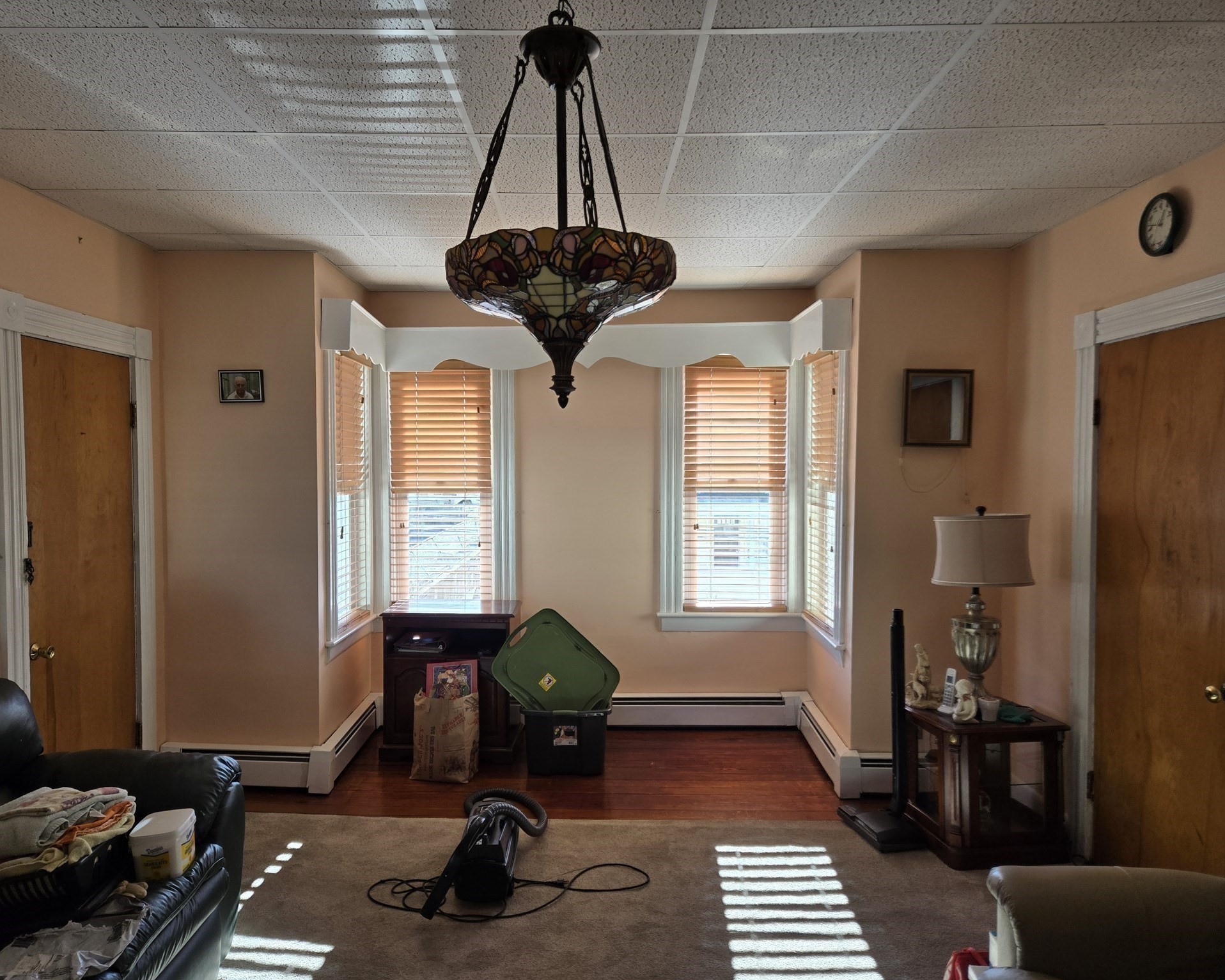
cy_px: 490
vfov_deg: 58.8
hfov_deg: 70.3
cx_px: 593
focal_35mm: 24
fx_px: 870
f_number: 1.8
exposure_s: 1/180
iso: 64
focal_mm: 5.4
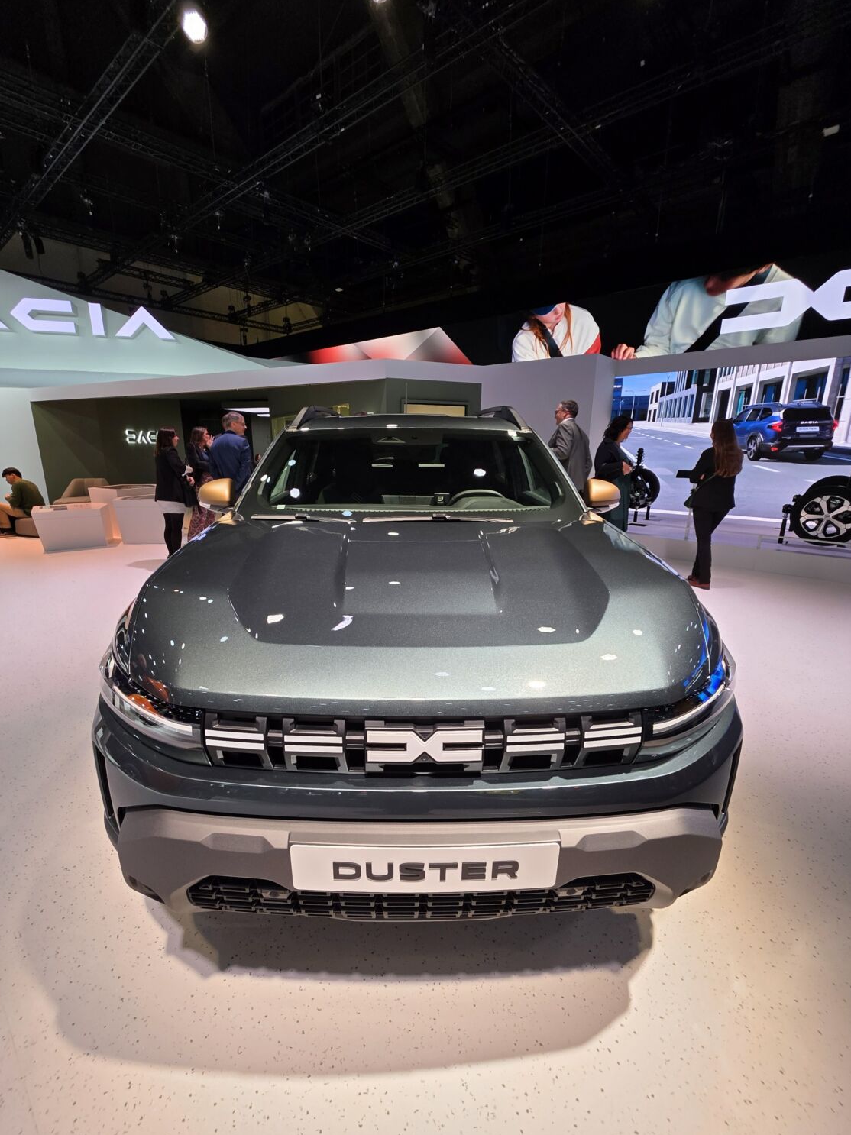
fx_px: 459
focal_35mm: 14
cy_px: 582
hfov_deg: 85.6
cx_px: 409
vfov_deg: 102.0
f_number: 1.9
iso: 64
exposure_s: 1/120
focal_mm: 2.2
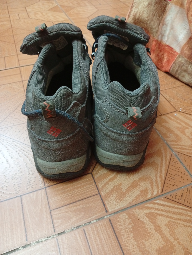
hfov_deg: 51.5
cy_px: 128
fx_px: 199
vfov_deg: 65.2
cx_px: 96
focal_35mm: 27
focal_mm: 3.98
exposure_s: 1/20
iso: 1426
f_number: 1.8
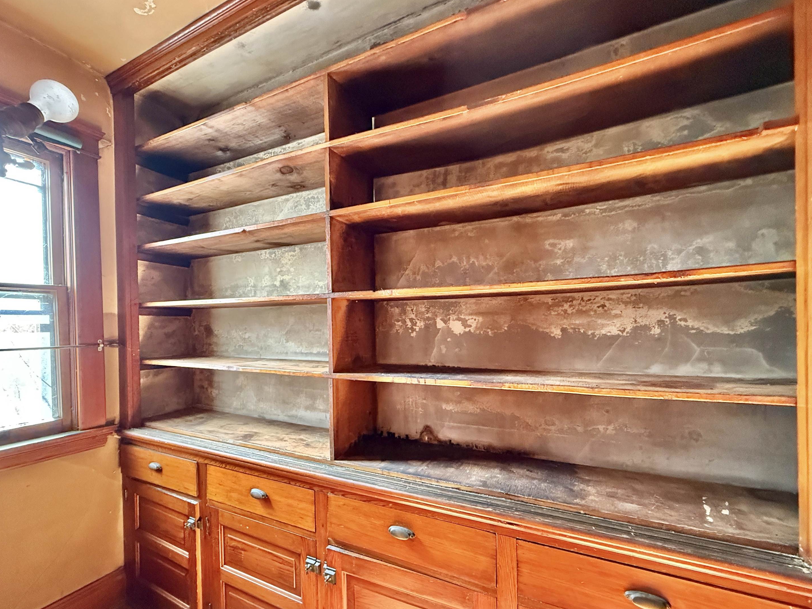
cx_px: 383
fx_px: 352
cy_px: 316
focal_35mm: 15
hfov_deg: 98.1
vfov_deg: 81.7
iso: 1000
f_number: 2.2
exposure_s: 1/60
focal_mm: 2.22
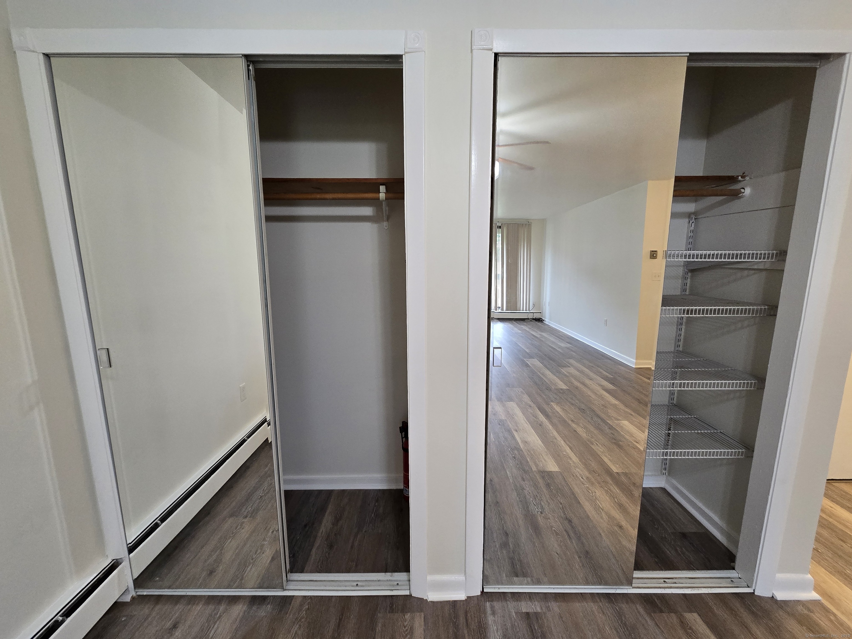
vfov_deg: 89.9
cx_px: 426
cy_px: 320
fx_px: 320
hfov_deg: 106.2
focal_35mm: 13
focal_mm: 2.2
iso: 320
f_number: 2.2
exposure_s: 1/60
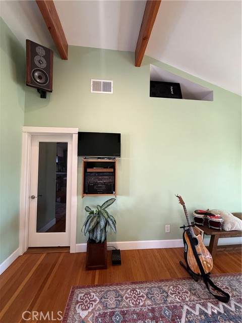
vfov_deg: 102.1
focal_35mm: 14
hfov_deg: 85.7
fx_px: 130
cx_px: 121
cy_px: 162
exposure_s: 1/60
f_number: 2.2
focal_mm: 2.22
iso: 160
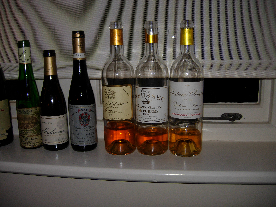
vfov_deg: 39.7
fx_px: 287
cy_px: 104
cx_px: 138
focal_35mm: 36
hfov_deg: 51.4
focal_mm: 7.5
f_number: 2.7
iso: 50
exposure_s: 1/45.2
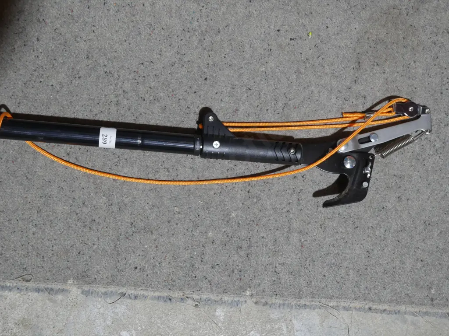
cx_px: 224
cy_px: 168
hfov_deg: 38.2
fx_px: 649
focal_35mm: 50
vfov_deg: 29.1
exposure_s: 1/60
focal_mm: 25
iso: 800
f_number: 5.6
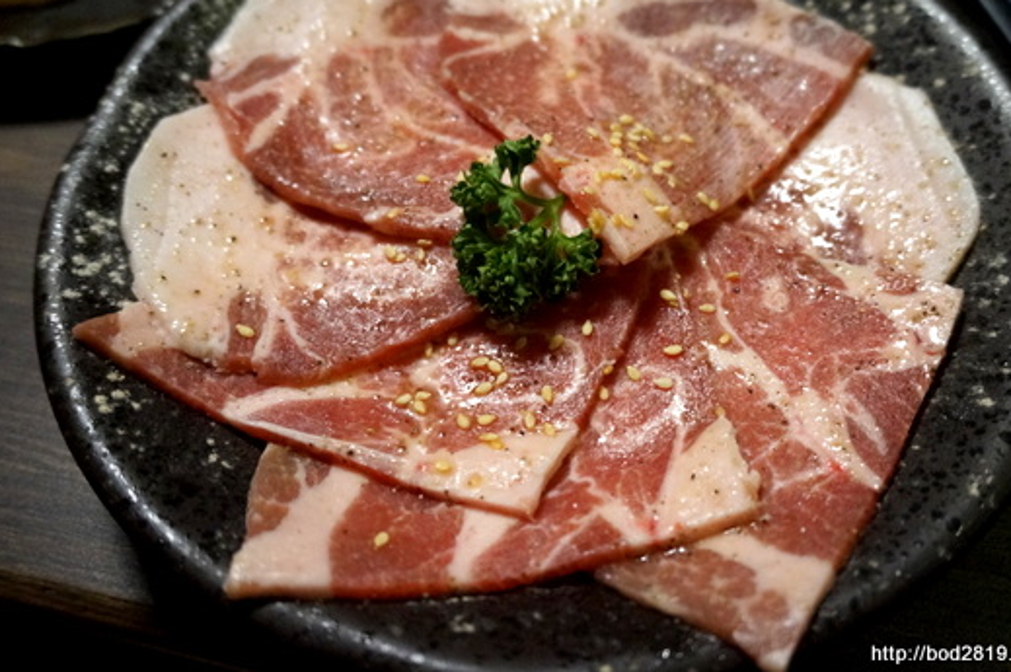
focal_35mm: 37
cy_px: 278
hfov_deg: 51.8
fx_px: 1038
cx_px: 563
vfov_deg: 35.8
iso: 3200
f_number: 4
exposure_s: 1/40
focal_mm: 20
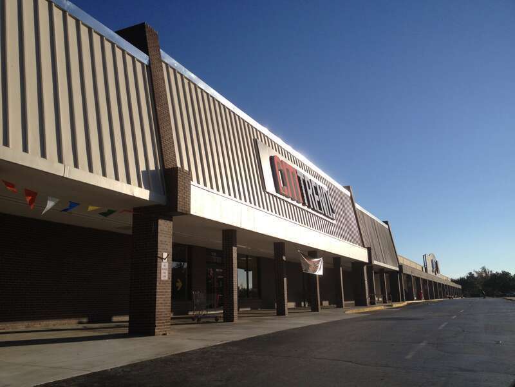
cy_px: 194
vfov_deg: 40.7
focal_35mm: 35
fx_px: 521
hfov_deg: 52.6
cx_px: 258
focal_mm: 4.28
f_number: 2.4
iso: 64
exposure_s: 1/2762
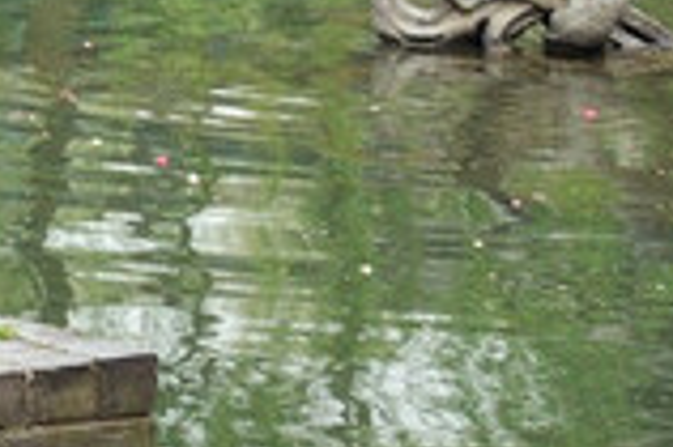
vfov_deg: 5.3
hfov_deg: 7.5
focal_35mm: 251
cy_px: -575
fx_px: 4687
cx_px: -1103
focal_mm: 22
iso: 200
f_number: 5.6
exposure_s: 1/250
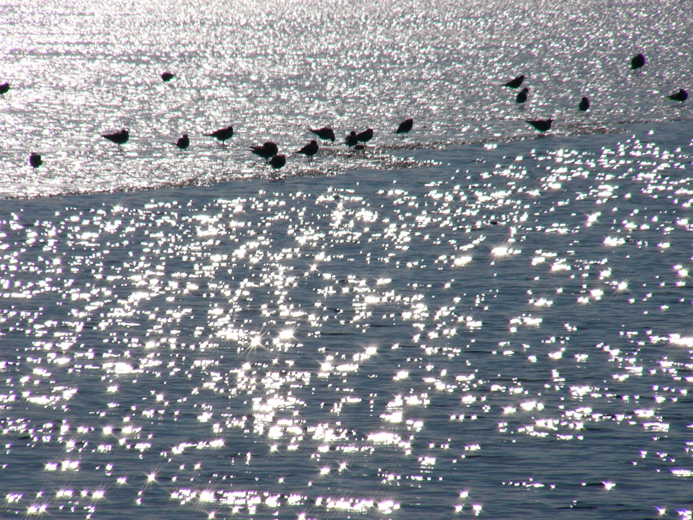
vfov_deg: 3.5
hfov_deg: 4.7
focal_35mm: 420
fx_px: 8408
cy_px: 260
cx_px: 346
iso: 50
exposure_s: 1/2000
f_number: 8
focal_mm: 55.2
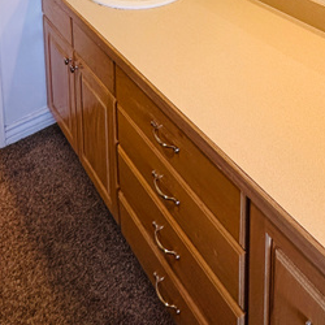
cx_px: 230
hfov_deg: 42.9
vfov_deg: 31.1
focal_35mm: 38
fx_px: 404
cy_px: -122
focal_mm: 2.22
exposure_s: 1/120
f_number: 2.2
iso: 200
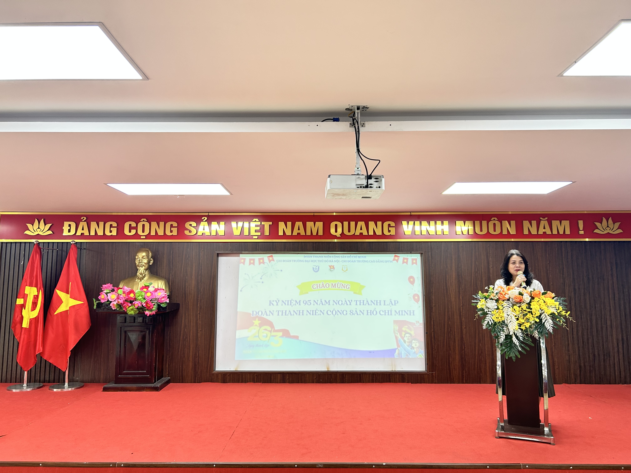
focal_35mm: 26
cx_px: 316
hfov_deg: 67.3
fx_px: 474
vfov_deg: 53.1
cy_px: 236
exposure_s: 1/120
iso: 100
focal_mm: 5.7
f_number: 1.5
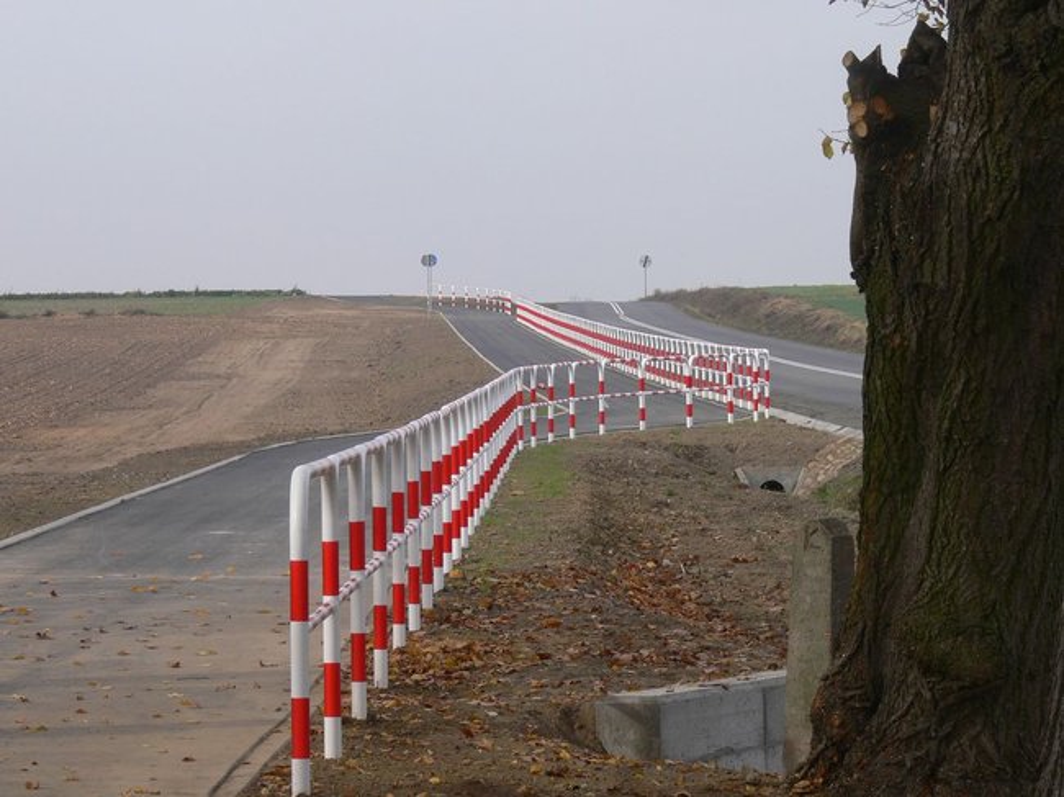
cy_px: 398
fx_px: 4701
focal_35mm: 153
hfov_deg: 12.9
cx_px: 532
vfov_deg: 9.7
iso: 80
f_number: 5.6
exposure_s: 1/200
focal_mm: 25.5
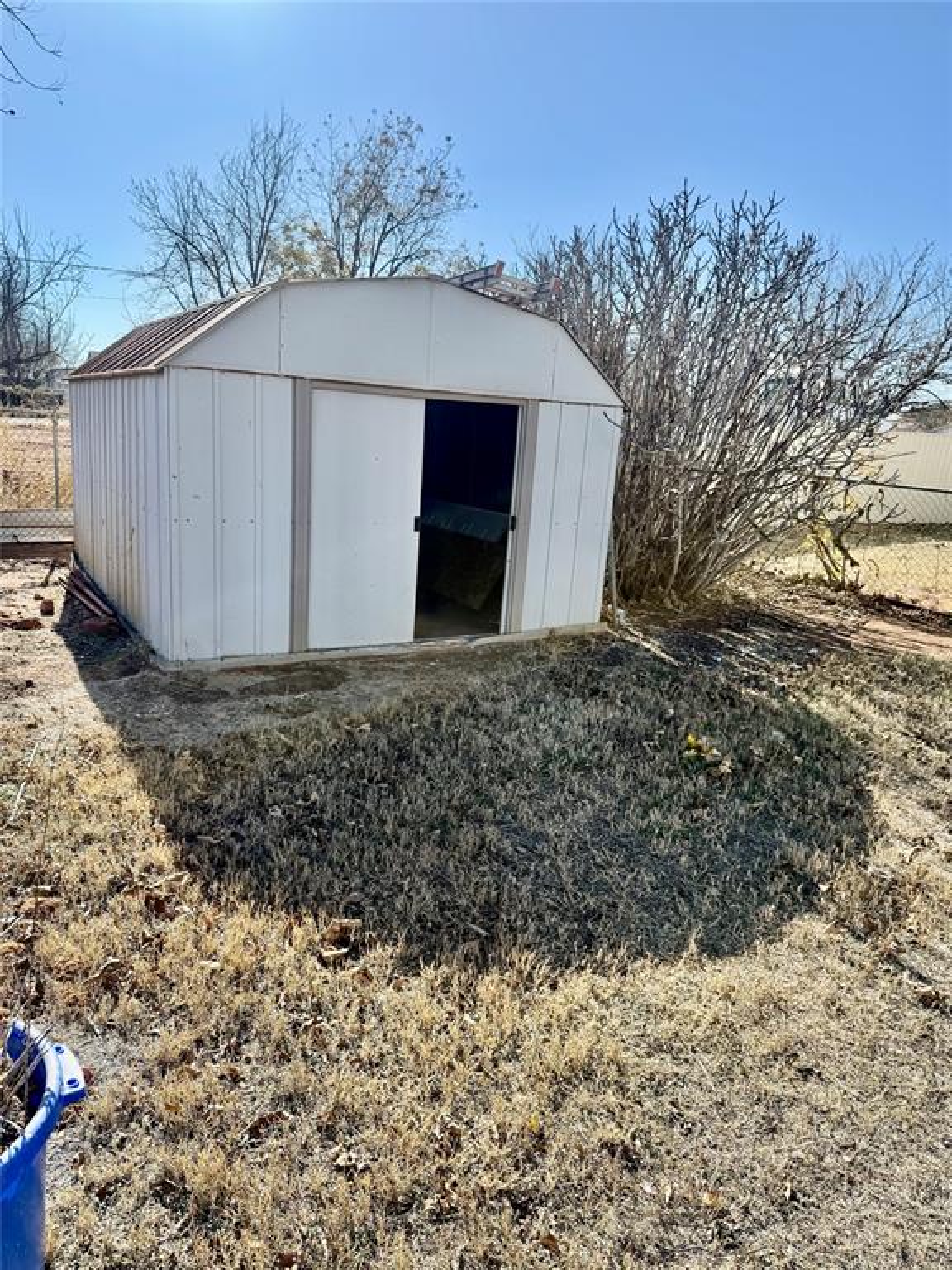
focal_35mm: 24
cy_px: 635
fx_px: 880
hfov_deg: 56.8
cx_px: 476
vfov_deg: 71.6
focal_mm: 6.76
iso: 80
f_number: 1.78
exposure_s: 1/3759
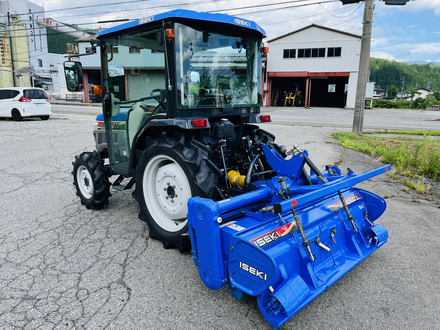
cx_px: 220
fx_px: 330
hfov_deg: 67.3
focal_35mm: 26
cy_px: 165
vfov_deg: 53.1
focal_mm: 5.1
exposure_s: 1/1117
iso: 50
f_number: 1.6
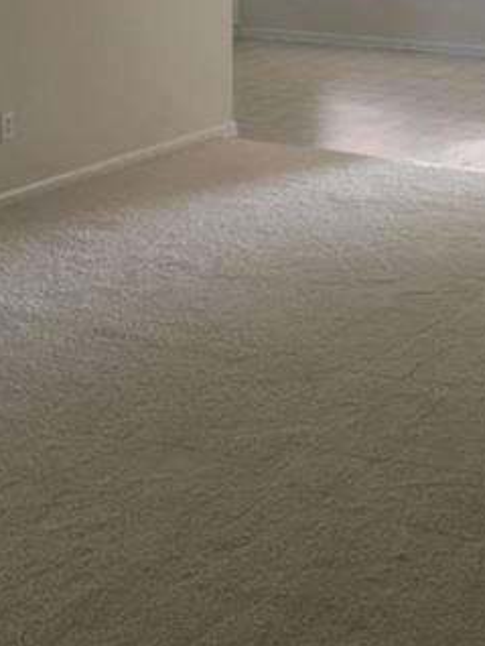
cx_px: 286
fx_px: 1306
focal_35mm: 70
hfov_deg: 21.0
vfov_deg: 26.1
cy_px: -18
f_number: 2.2
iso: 40
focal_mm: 4.15
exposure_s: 1/15
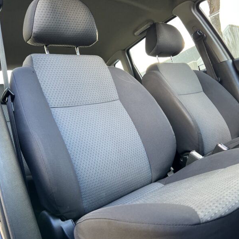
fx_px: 242
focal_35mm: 31
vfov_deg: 52.5
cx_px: 147
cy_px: 120
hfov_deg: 52.1
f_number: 1.5
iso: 125
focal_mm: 5.7
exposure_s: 1/121
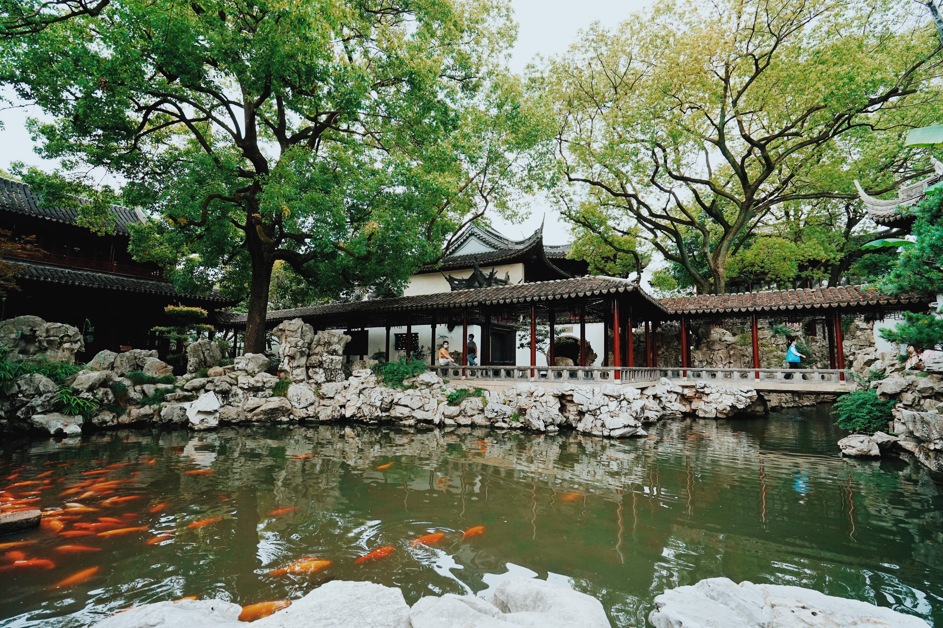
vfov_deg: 73.7
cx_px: 472
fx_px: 419
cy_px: 314
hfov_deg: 96.7
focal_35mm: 16
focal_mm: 16
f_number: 5.6
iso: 640
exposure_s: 1/400
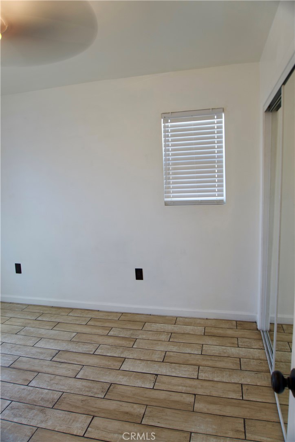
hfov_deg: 53.1
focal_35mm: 24
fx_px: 295
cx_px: 148
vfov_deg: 73.7
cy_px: 221
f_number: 4.5
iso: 100
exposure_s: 1/13
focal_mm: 16
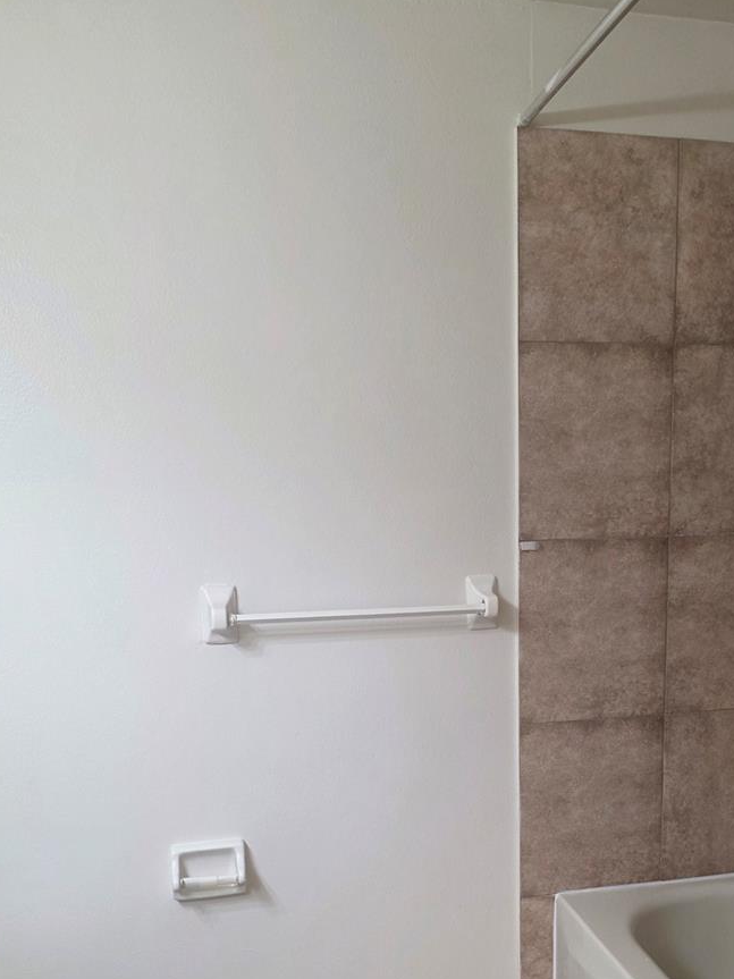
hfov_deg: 43.9
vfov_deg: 55.7
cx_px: 442
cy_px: 649
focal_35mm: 32
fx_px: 905
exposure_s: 1/120
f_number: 1.7
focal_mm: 6.3
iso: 200
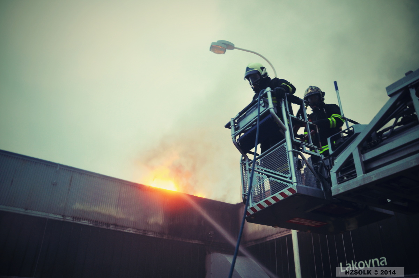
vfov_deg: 43.5
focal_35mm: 30
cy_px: 139
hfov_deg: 62.0
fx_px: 349
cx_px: 210
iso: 450
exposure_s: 1/15
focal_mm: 20
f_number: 4
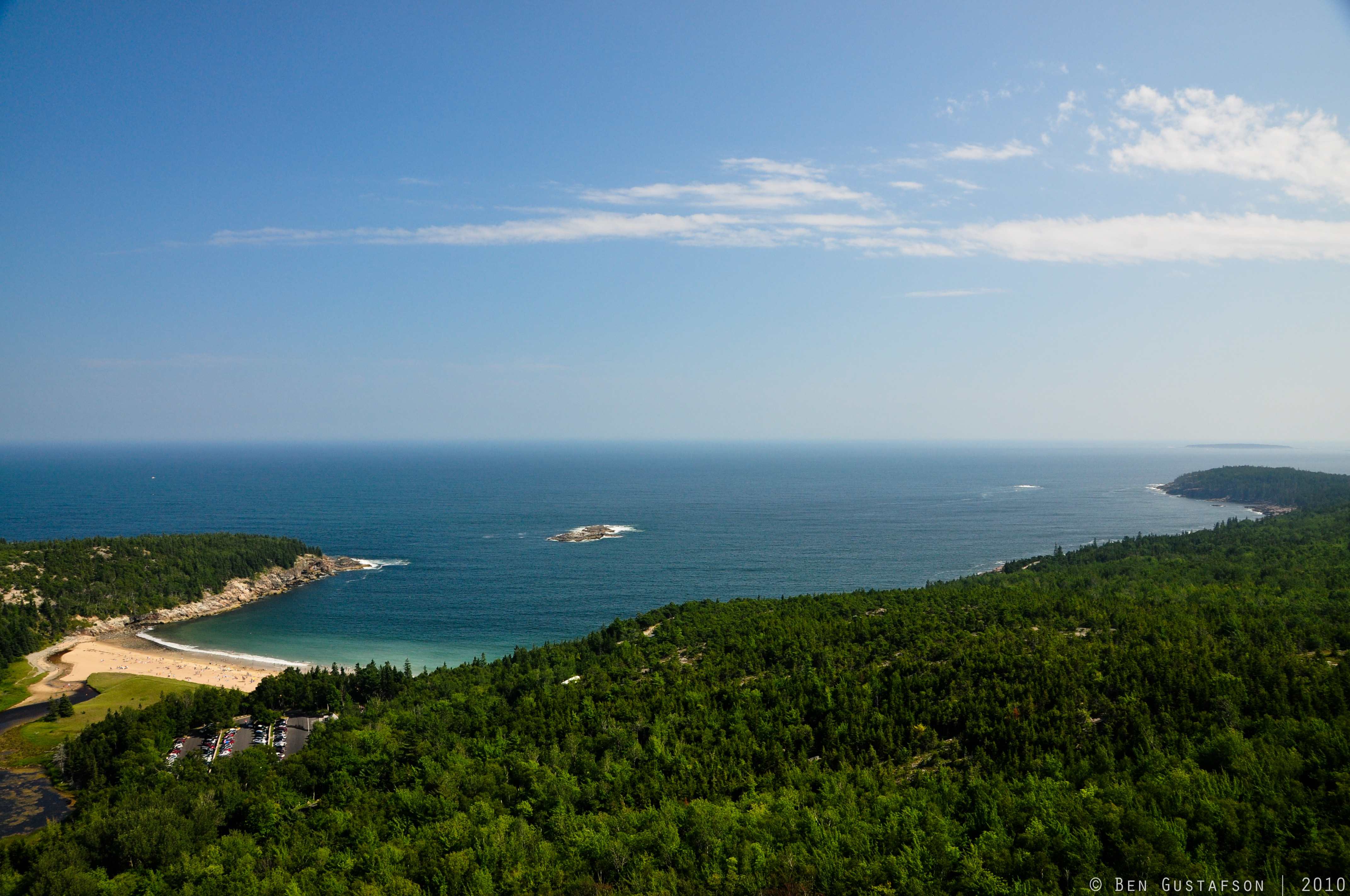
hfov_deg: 67.4
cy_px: 448
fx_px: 1011
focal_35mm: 27
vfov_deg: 47.8
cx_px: 675
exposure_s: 1/250
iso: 400
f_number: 10
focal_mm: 18
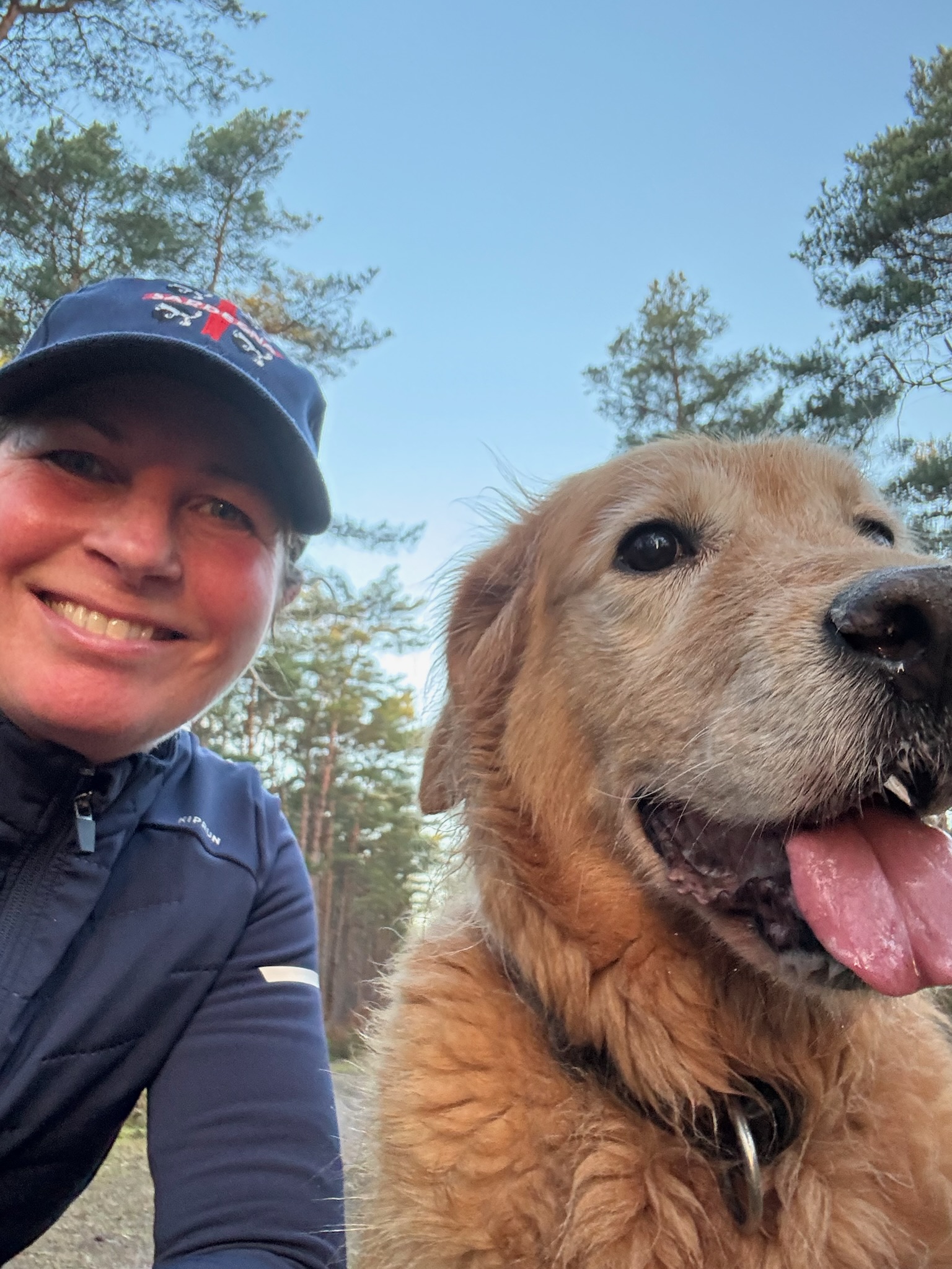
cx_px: 476
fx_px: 1100
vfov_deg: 60.0
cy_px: 634
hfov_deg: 46.8
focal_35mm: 30
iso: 160
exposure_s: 1/60
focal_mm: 2.69
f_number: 1.9
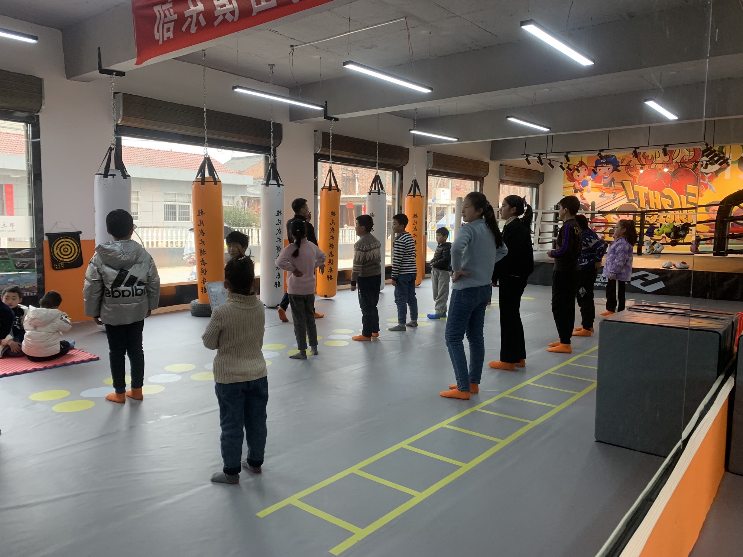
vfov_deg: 53.1
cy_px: 278
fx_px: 558
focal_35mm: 26
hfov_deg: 67.3
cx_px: 372
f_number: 1.8
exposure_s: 1/115
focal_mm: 4.25
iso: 100
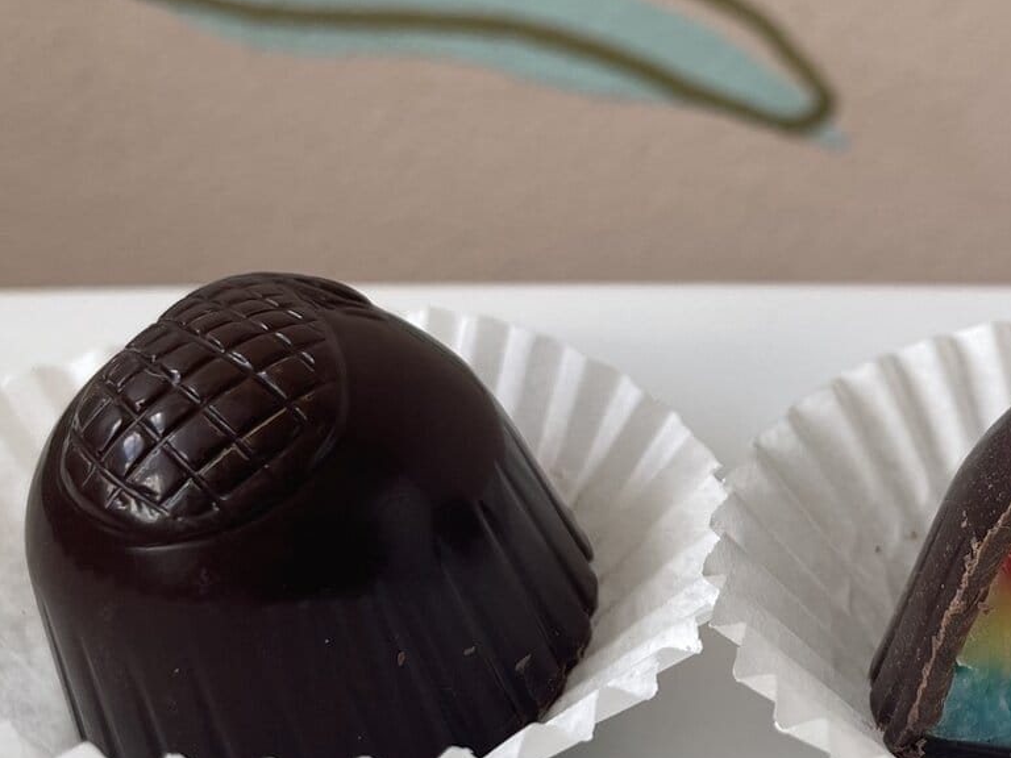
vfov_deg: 22.6
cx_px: 736
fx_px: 1898
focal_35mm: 65
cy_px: 353
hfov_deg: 29.4
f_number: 1.6
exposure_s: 1/121
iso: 40
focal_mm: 4.2
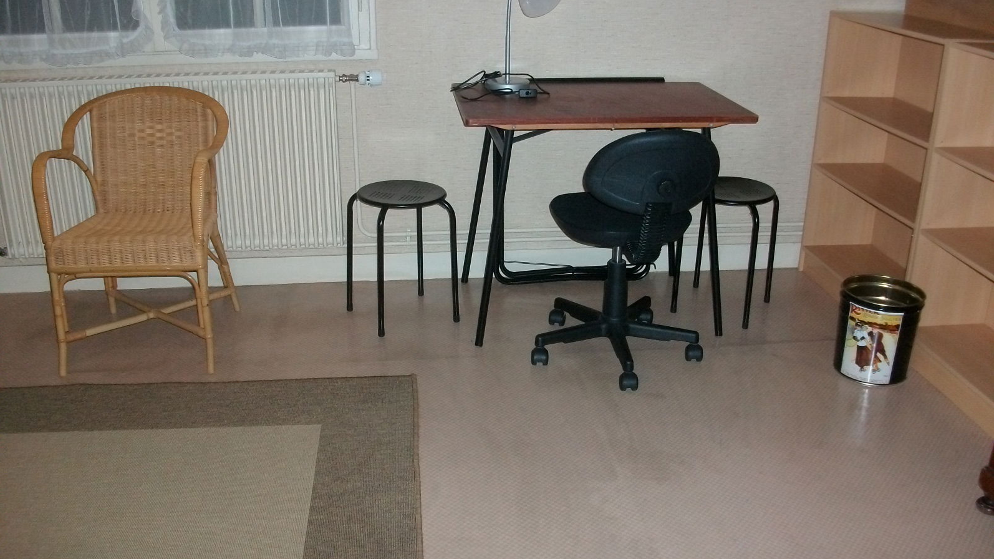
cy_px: 273
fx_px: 922
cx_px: 496
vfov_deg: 33.7
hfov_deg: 56.6
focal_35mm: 35
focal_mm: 5.7
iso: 204
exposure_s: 1/40
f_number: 2.9
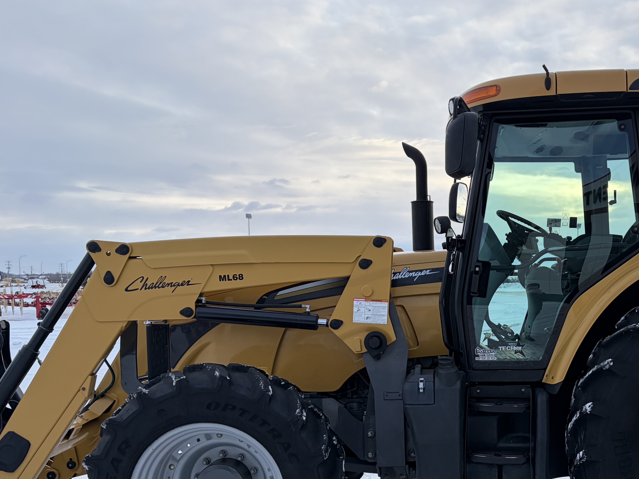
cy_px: 350
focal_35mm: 40
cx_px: 464
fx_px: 738
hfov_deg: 45.5
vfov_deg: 35.3
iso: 50
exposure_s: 1/596
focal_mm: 5.96
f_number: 1.6
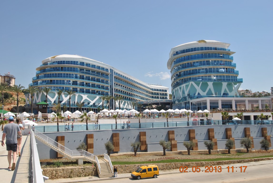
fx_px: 273
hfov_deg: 53.1
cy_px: 92
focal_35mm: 36
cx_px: 136
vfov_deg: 37.0
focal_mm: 24
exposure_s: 1/250
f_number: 8
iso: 100
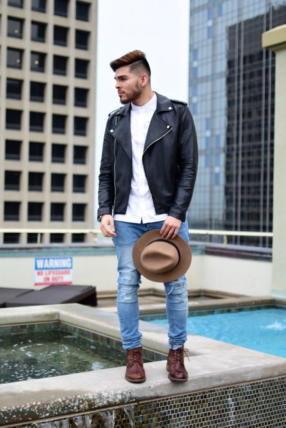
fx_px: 625
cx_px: 143
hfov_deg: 25.8
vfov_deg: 37.8
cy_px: 214
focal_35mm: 52
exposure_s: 1/250
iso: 100
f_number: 1.8
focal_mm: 35
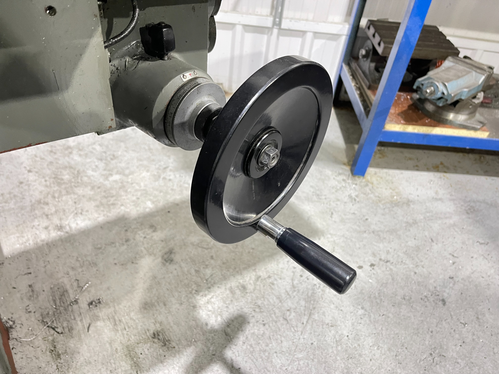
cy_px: 187
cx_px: 250
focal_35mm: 26
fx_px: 375
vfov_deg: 53.1
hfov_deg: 67.3
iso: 640
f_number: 1.6
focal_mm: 5.1
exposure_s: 1/25
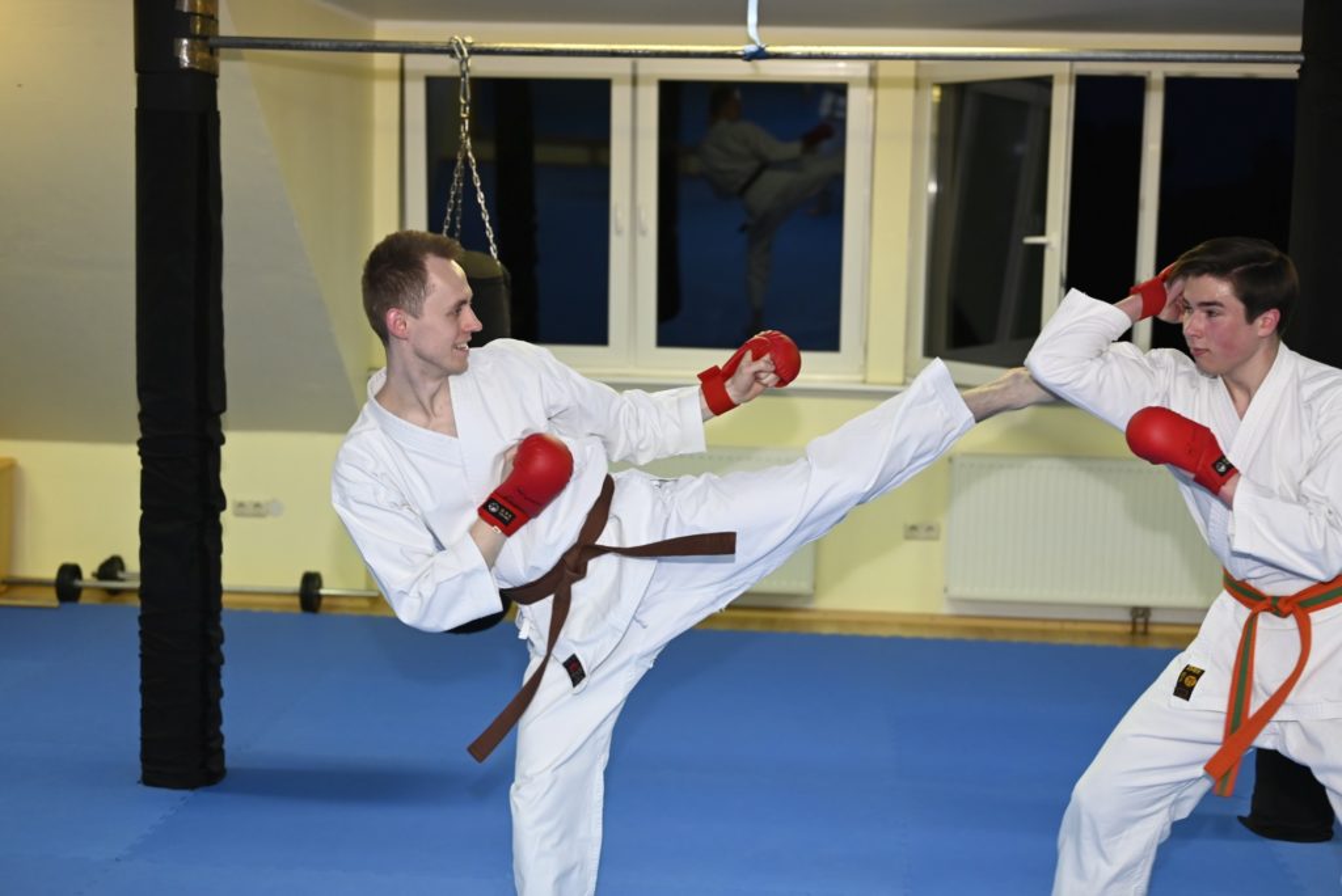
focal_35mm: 50
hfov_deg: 39.6
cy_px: 448
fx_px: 1865
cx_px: 671
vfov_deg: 27.0
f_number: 2.8
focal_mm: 50
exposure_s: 1/320
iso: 1400
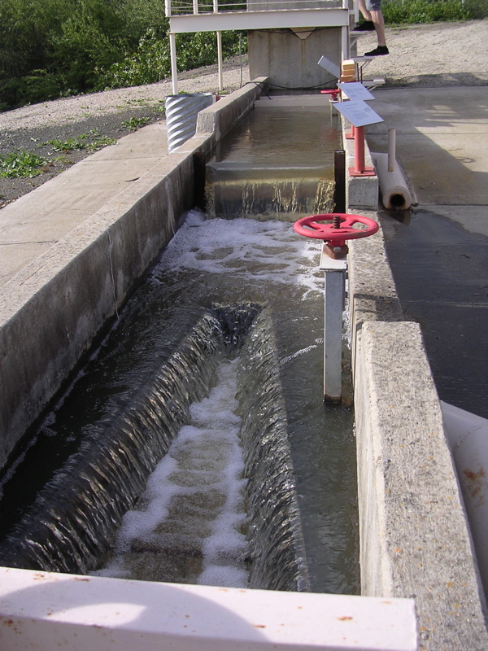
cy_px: 326
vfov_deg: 49.0
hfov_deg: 37.7
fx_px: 714
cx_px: 244
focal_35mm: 38
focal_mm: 5.8
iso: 100
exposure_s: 1/504
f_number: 2.8
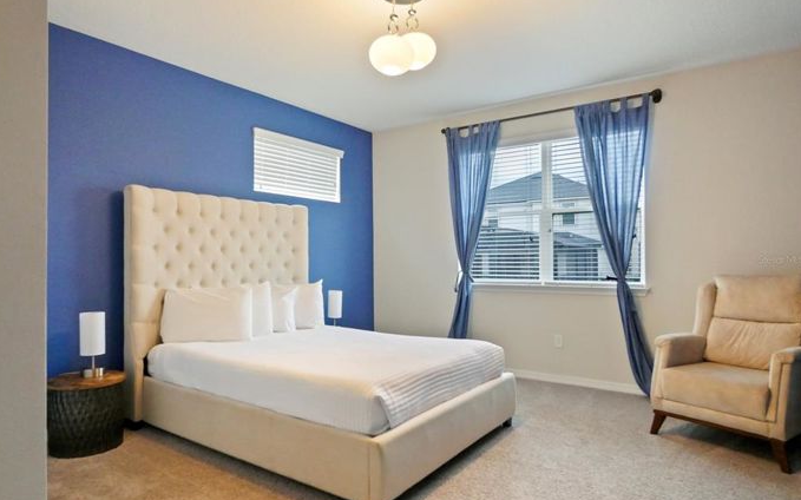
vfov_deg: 55.0
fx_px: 480
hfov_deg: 79.7
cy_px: 259
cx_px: 391
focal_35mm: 22
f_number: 4
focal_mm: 10
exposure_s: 1/60
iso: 2500
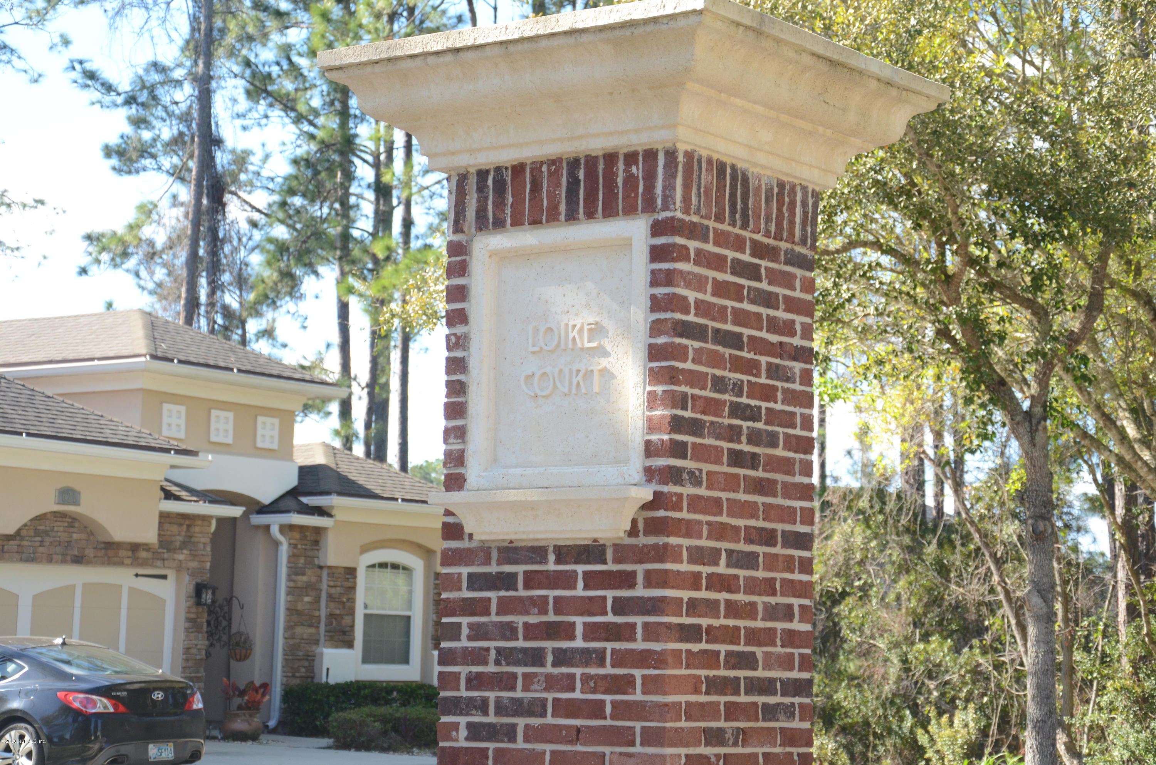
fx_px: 2499
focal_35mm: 78
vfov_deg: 17.4
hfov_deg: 26.0
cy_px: 382
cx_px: 578
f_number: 5
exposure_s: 1/640
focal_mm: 52
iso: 640
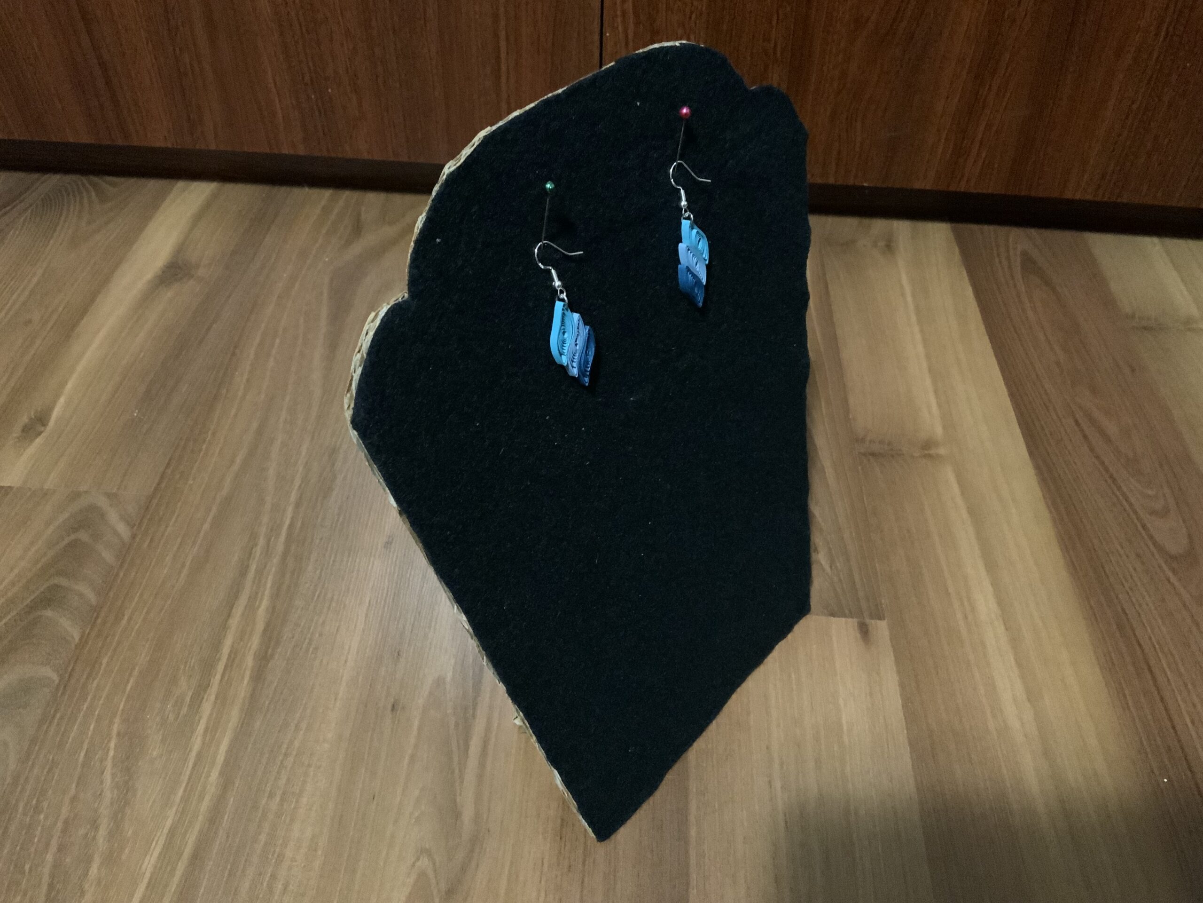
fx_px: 1008
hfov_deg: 61.7
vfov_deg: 48.2
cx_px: 602
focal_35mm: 29
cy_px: 452
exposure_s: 1/17
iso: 500
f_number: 1.8
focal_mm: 3
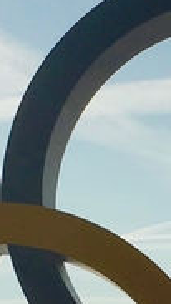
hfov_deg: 6.9
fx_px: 1394
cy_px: 351
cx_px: 244
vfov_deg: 12.2
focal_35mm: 173
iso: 25
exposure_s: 1/8547
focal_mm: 4.15
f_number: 2.2
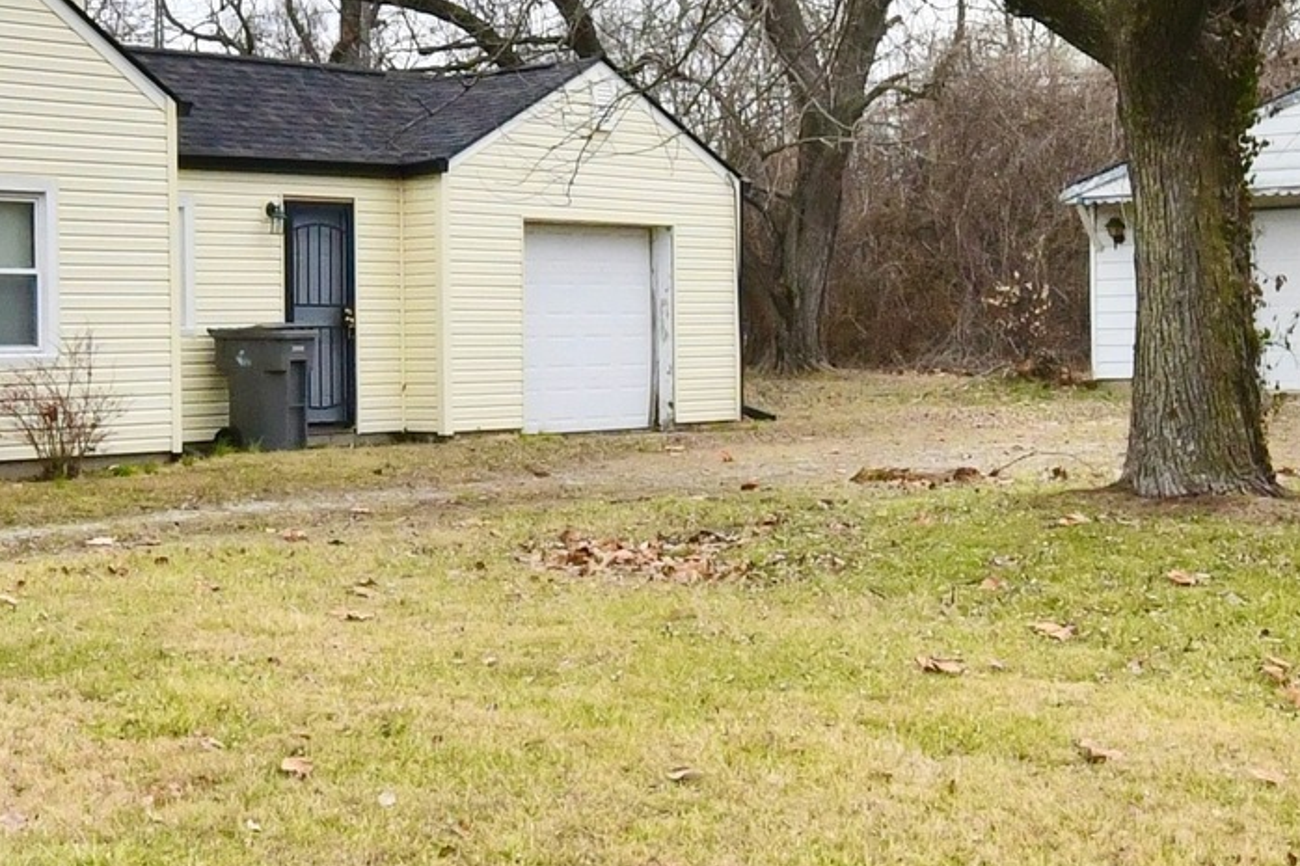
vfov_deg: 20.6
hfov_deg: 29.9
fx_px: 2383
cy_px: 403
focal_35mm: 66
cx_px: 283
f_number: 9
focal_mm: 10
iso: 640
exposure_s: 1/320
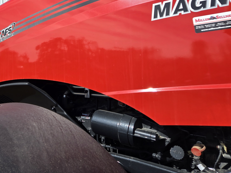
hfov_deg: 44.4
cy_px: 32
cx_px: 61
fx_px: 274
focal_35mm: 41
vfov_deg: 34.0
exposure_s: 1/1829
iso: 25
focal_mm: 5.4
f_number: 1.8
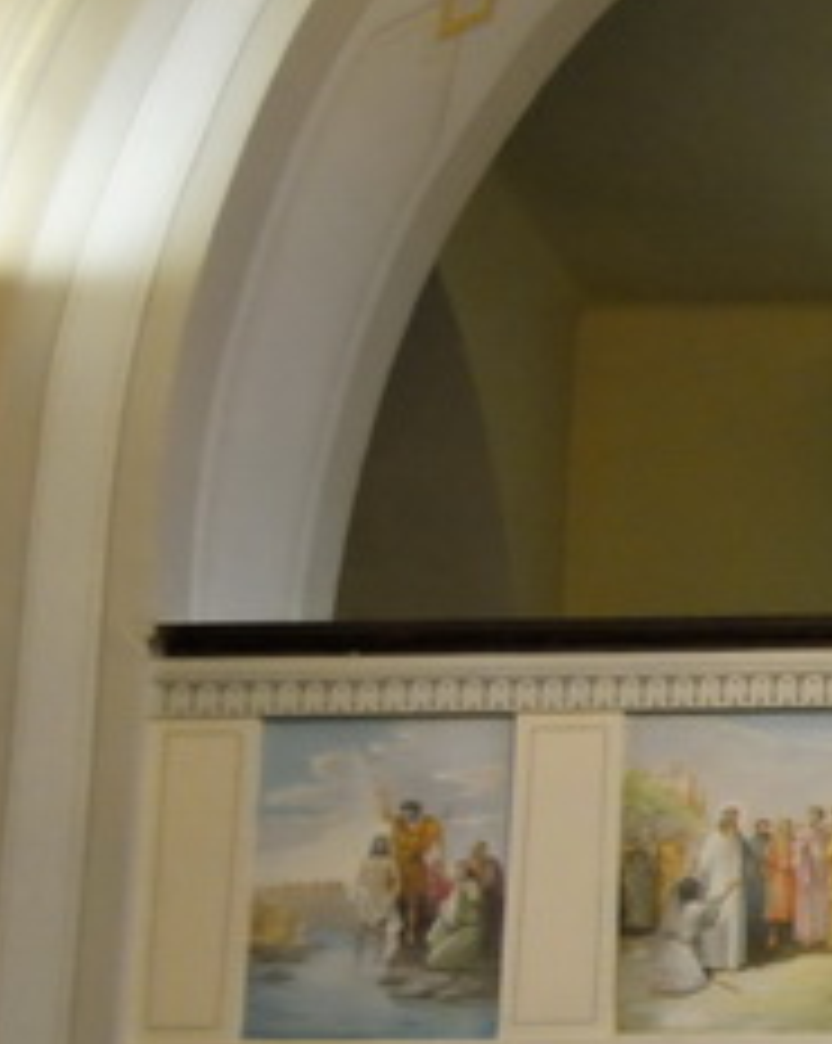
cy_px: 662
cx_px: 1439
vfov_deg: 15.7
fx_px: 3772
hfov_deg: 11.7
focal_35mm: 122
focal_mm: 31
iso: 1600
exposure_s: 1/40
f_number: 4
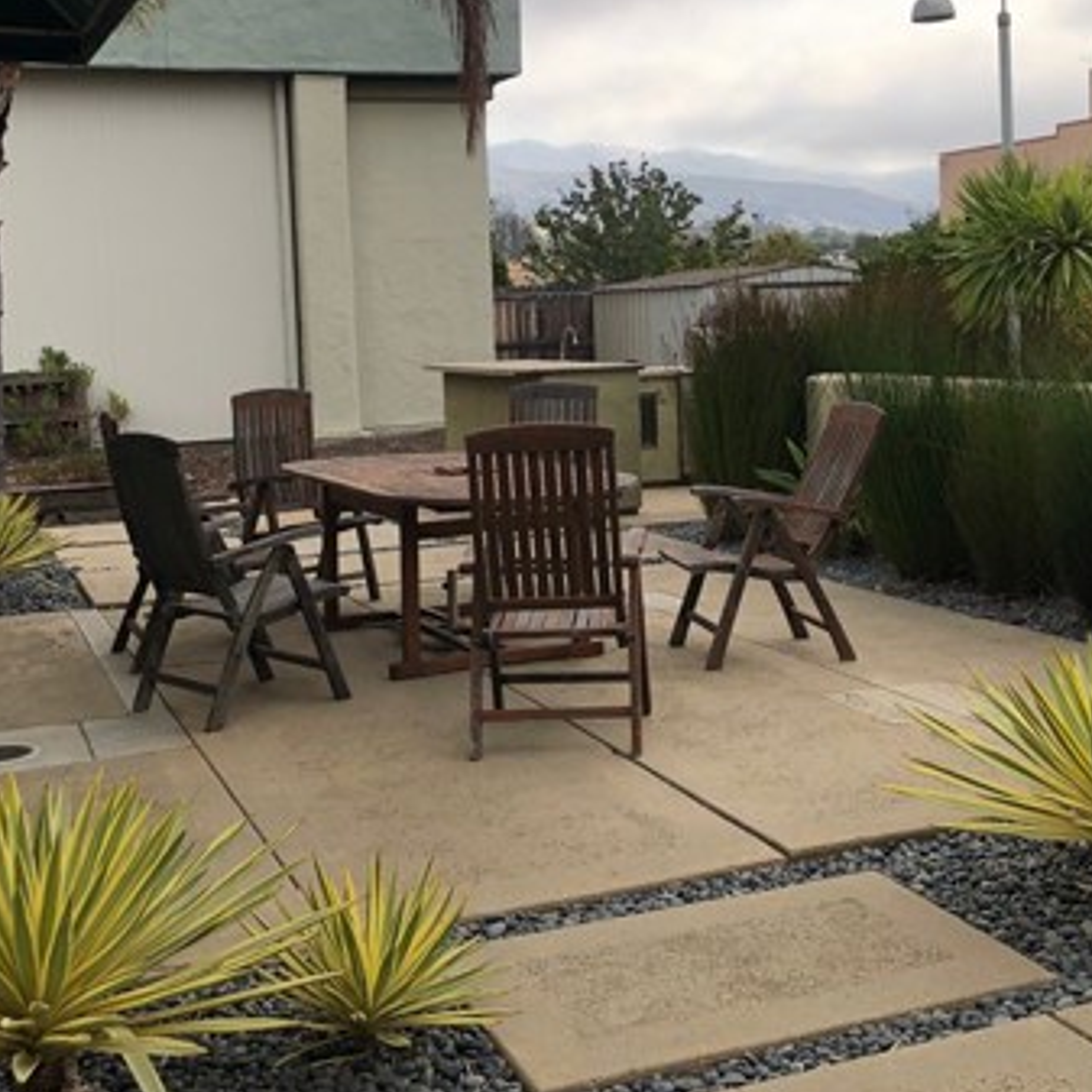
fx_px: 1677
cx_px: 561
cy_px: 399
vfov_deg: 35.8
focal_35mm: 47
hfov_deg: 36.1
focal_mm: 4
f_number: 1.8
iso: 20
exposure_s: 1/1104
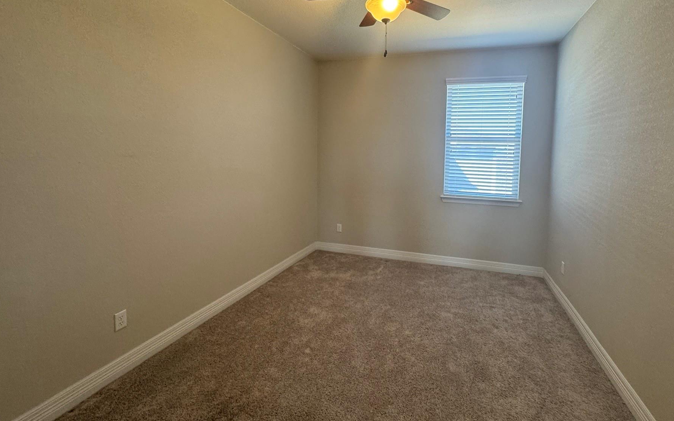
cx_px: 369
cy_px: 174
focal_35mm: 17
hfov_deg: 94.1
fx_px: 312
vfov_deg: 67.5
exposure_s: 1/120
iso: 250
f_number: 2.2
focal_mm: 2.22
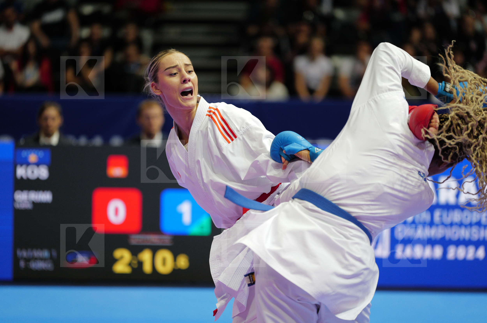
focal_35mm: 173
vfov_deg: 7.9
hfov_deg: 11.9
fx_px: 2336
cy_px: 162
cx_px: 244
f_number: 2.8
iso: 2000
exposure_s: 1/1000
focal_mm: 173
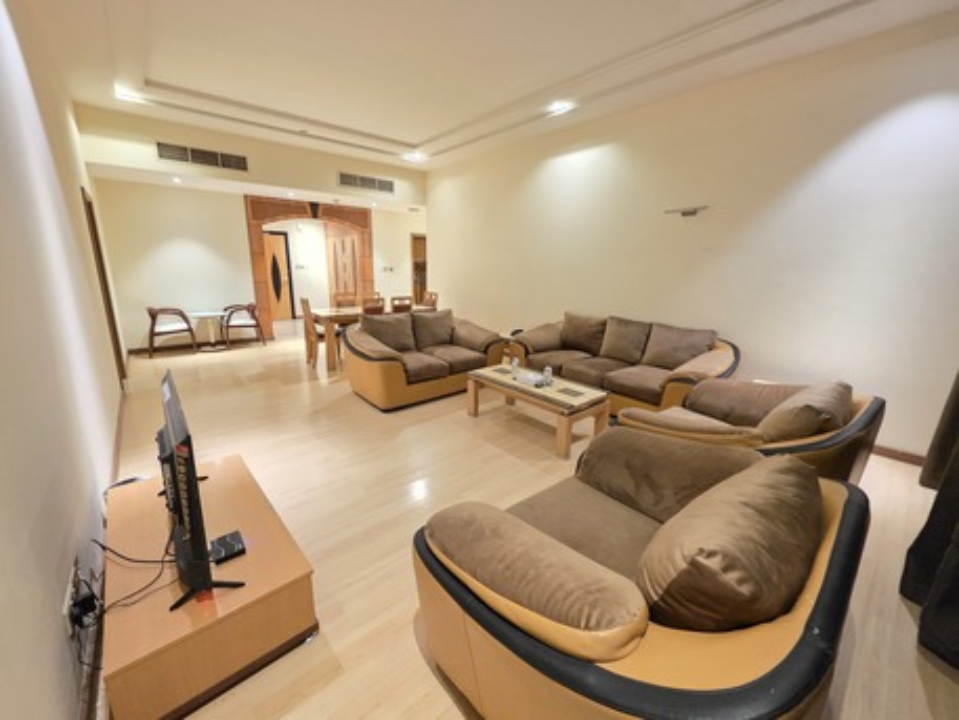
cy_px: 360
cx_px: 480
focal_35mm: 13
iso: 800
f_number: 1.9
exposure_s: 1/50
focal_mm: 2.2
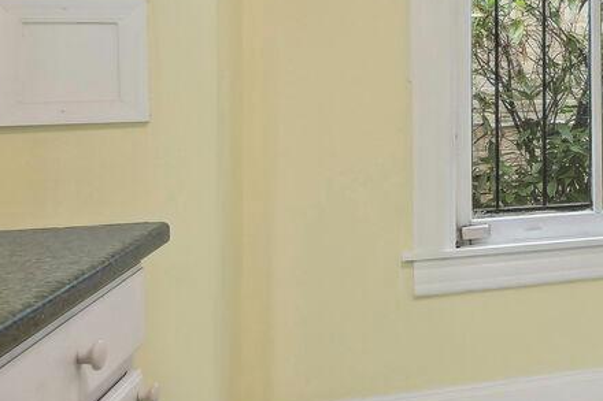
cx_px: 855
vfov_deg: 24.4
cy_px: 114
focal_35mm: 55
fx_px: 921
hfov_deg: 27.6
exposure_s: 1/6
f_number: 9
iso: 200
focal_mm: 14
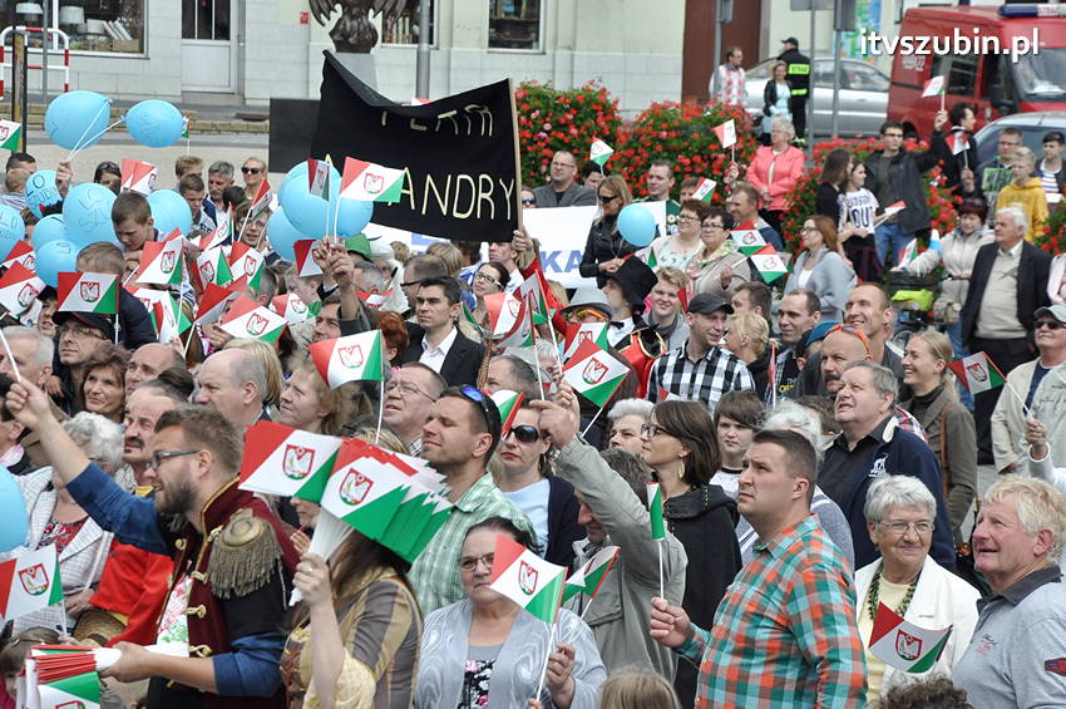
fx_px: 4659
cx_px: 533
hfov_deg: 13.1
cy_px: 354
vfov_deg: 8.7
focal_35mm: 158
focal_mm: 105
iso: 1250
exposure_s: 1/2000
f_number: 9
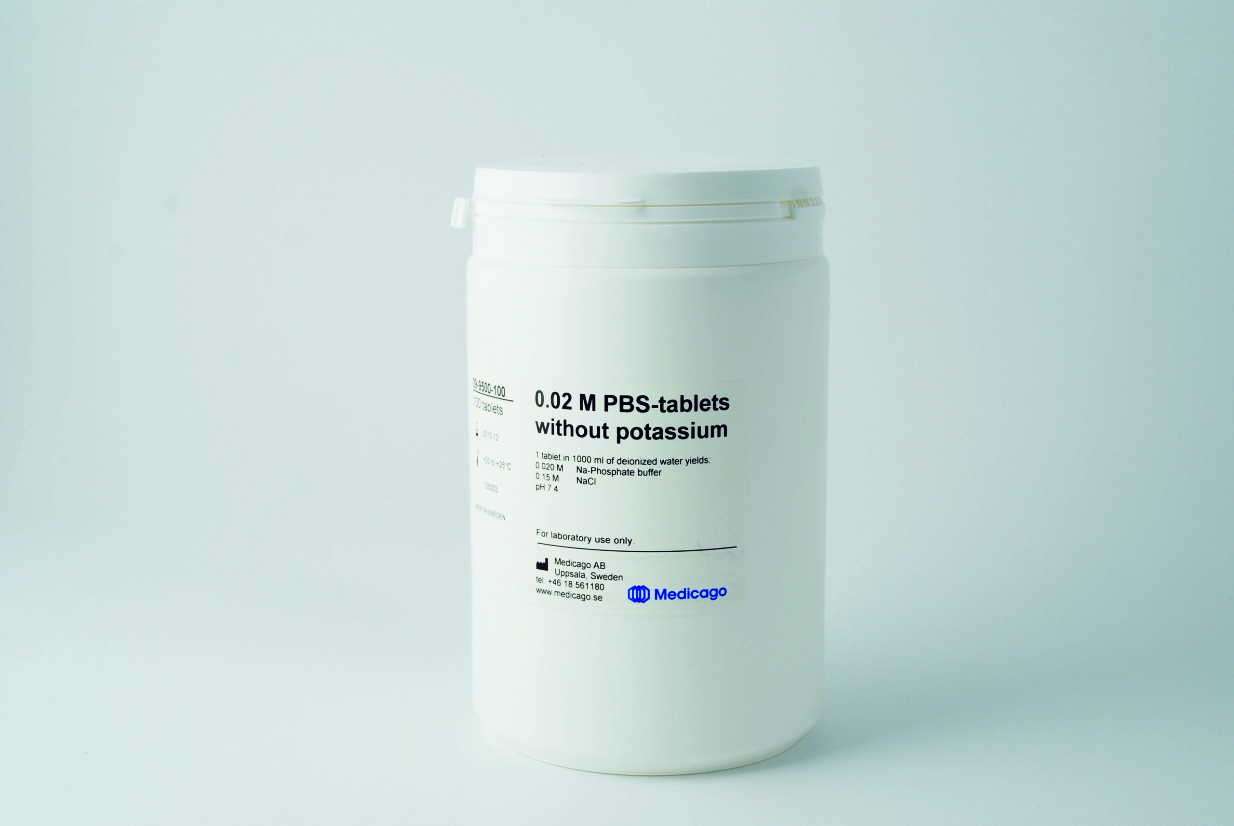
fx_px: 2059
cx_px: 617
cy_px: 413
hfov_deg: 33.4
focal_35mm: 60
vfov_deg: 22.7
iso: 100
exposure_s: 1/20
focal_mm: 40
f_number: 8
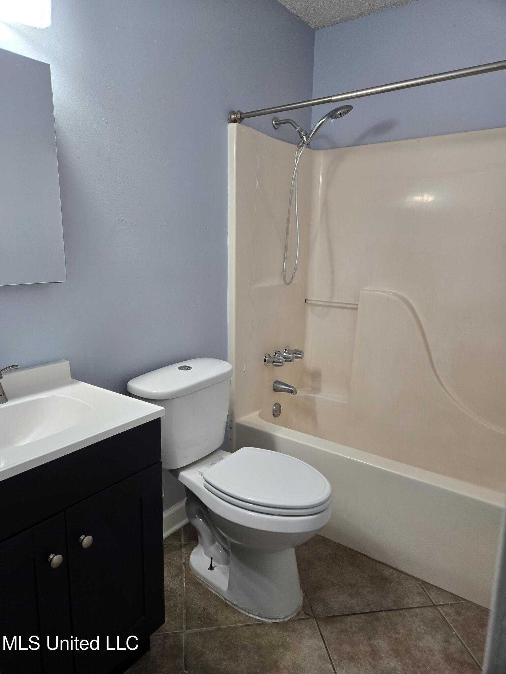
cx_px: 253
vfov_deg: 73.9
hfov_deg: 58.9
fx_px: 448
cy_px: 337
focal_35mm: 23
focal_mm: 5.4
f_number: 1.8
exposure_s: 1/120
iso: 160
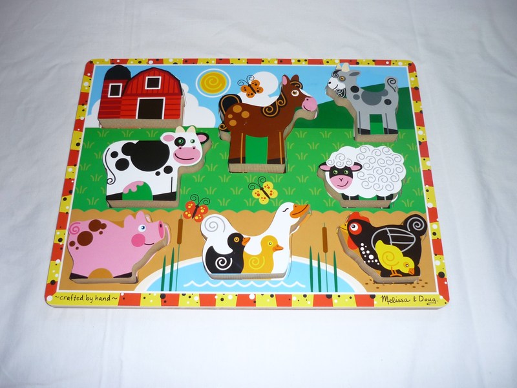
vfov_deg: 42.9
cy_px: 194
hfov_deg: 55.4
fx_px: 493
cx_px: 258
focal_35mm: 33
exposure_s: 1/30
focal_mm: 5.5
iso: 100
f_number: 2.8
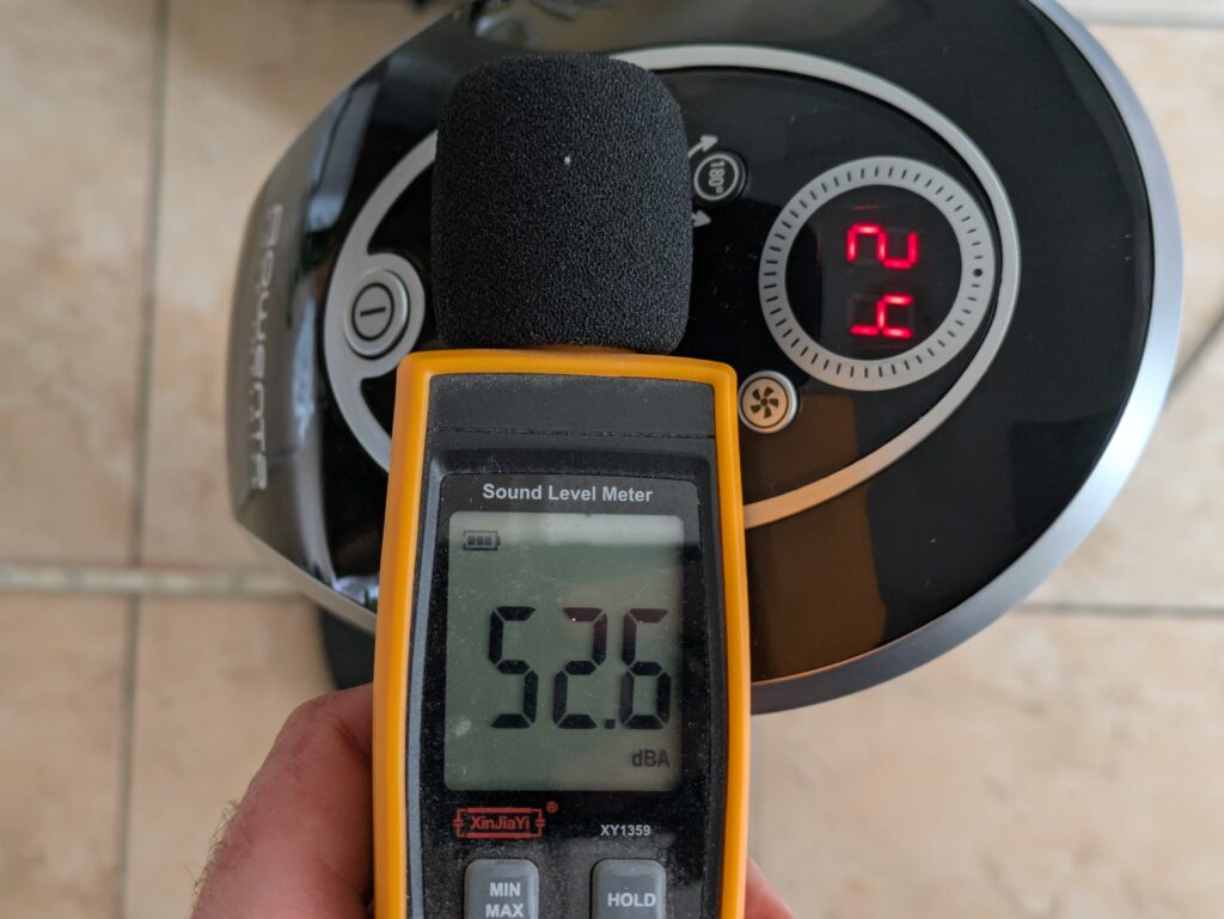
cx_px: 612
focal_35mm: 51
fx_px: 1804
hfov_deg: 37.5
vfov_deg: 28.6
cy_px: 460
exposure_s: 1/40
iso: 123
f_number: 1.89
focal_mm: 5.43
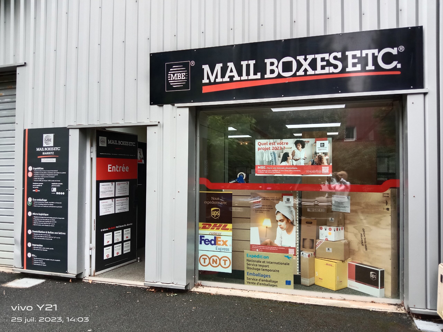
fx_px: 346
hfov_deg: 65.3
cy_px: 166
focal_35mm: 27
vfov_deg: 51.4
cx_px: 222
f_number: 2.2
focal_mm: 3.65
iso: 178
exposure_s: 1/100
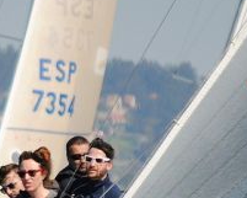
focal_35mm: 1122
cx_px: -5
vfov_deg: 1.4
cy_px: 213
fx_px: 8206
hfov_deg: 1.7
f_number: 5.6
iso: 200
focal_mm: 200
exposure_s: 1/1000
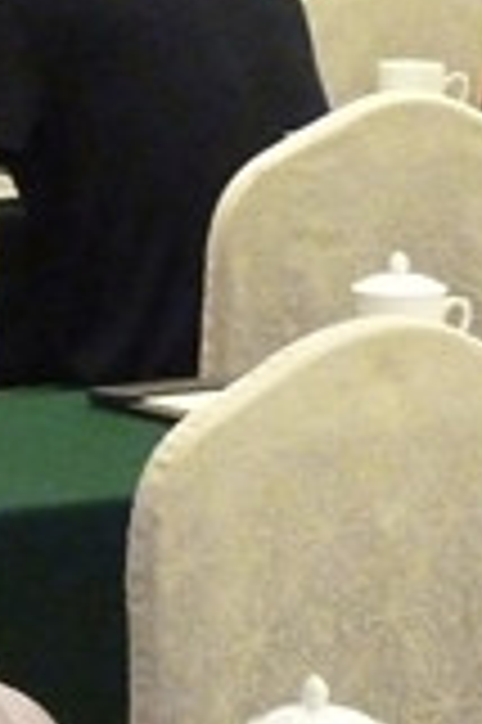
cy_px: -517
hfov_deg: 4.6
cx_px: -1108
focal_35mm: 285
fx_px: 5736
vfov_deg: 7.1
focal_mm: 9.1
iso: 800
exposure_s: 1/30
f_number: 3.9
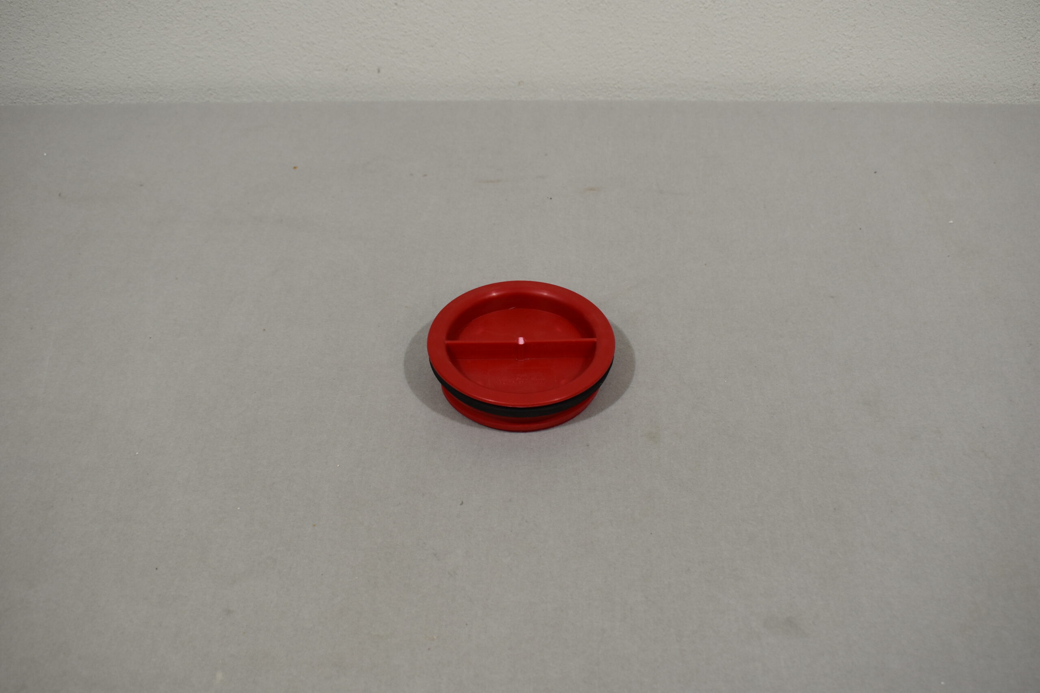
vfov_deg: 36.9
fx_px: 1040
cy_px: 346
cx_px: 520
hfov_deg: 53.1
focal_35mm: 36
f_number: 5.6
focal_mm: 24
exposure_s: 1/125
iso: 400
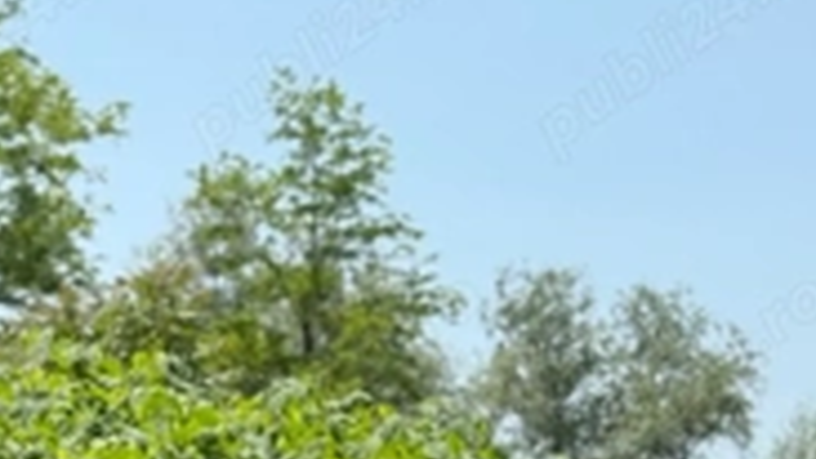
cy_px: 789
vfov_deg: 10.1
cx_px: 424
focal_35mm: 114
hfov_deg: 18.8
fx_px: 2467
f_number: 1.78
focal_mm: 6.76
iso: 100
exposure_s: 1/1484
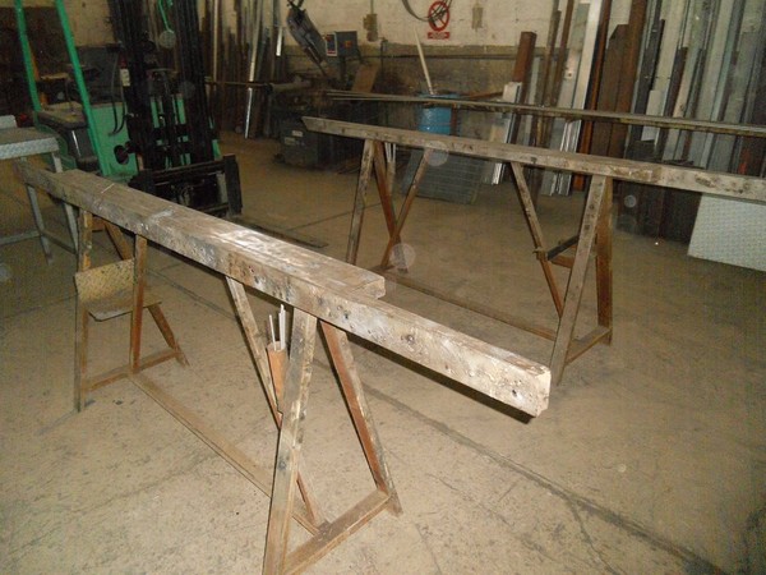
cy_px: 288
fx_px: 597
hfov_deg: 65.3
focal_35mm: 27
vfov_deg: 51.4
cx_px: 383
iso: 500
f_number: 3.2
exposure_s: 1/25
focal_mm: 4.9
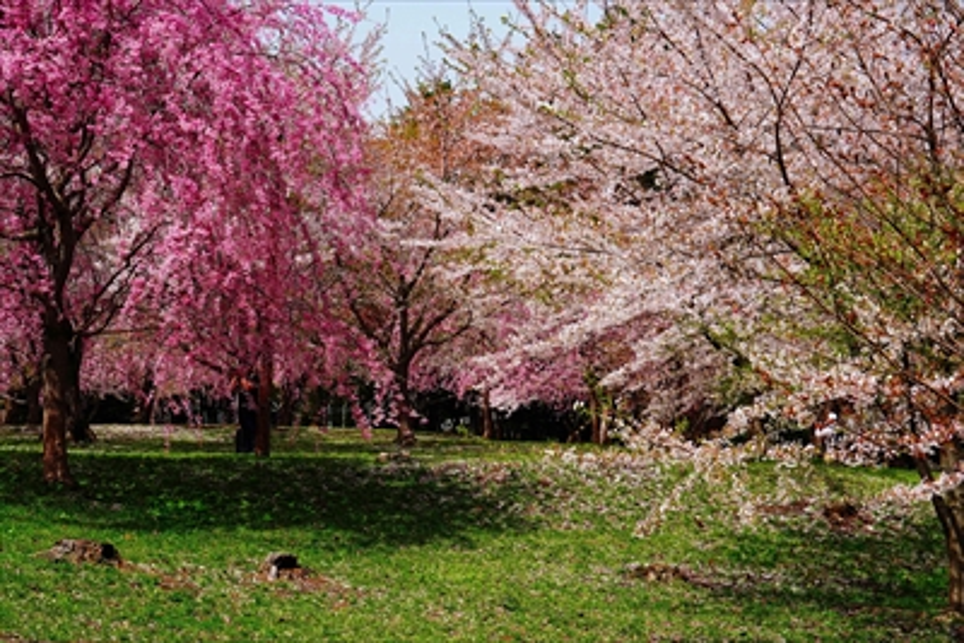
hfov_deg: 35.9
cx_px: 482
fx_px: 1487
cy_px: 322
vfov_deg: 24.4
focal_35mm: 56
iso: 100
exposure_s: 1/250
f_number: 8
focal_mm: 37
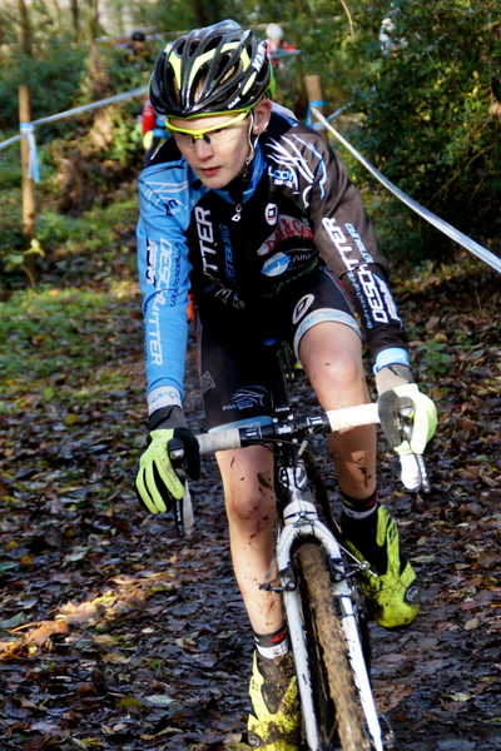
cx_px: 250
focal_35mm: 105
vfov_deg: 19.5
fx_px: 2192
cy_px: 376
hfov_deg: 13.0
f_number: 5.6
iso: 3200
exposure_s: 1/1000
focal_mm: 70
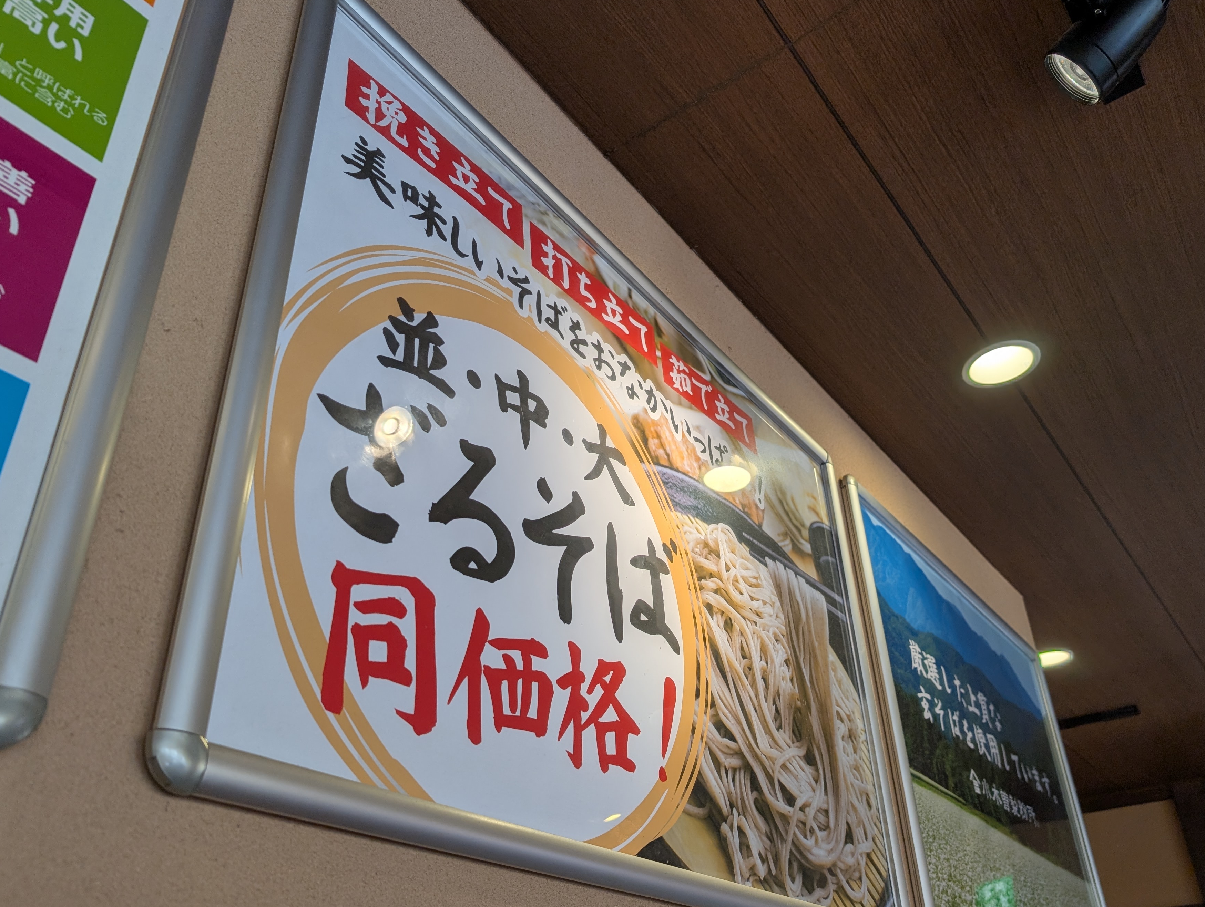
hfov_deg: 63.4
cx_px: 617
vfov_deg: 49.7
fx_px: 976
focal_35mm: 28
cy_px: 508
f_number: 1.68
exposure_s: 1/1312
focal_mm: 6.9
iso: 20
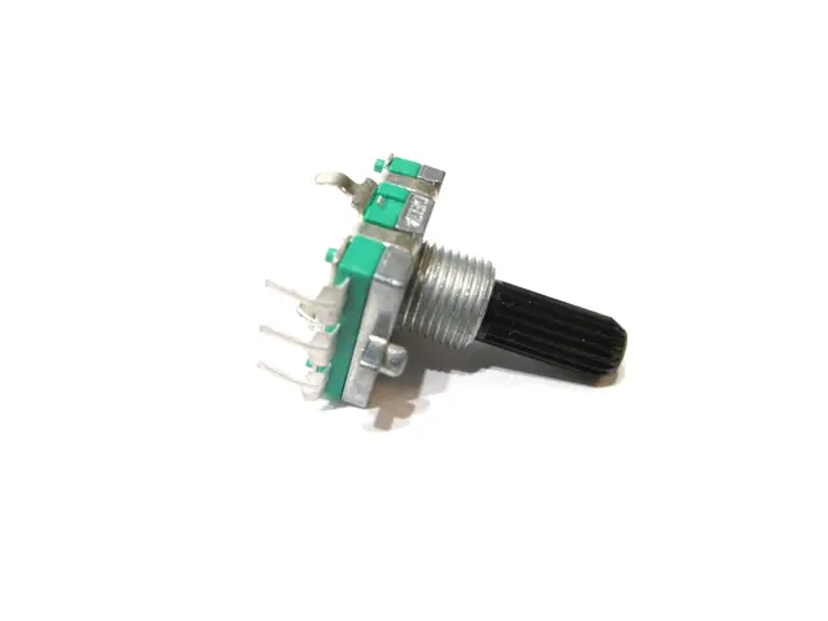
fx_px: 574
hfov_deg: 71.6
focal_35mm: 24
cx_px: 414
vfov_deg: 56.8
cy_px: 310
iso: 100
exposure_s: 1/80
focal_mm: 4.3
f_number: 3.1
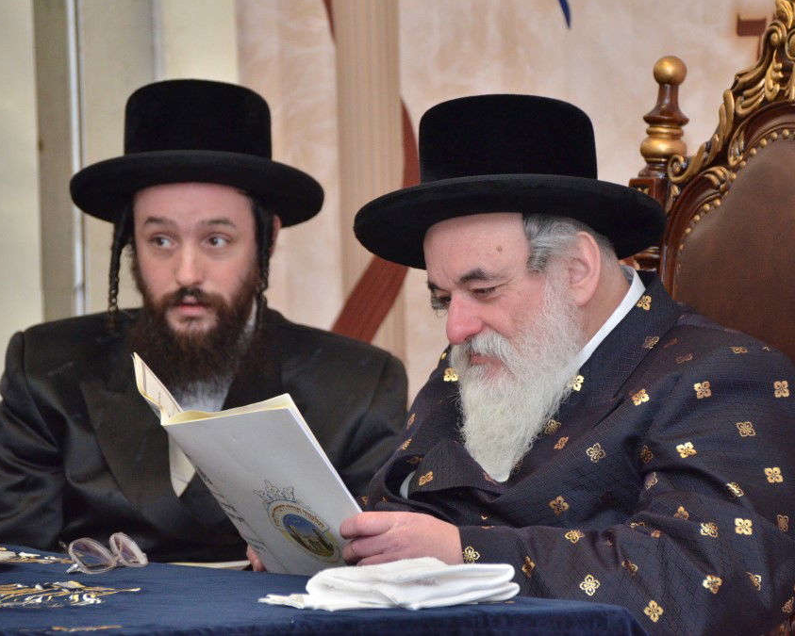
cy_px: 318
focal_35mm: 299
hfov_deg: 6.5
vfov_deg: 5.2
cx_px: 463
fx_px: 7027
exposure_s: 1/160
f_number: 5.6
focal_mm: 175
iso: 1600
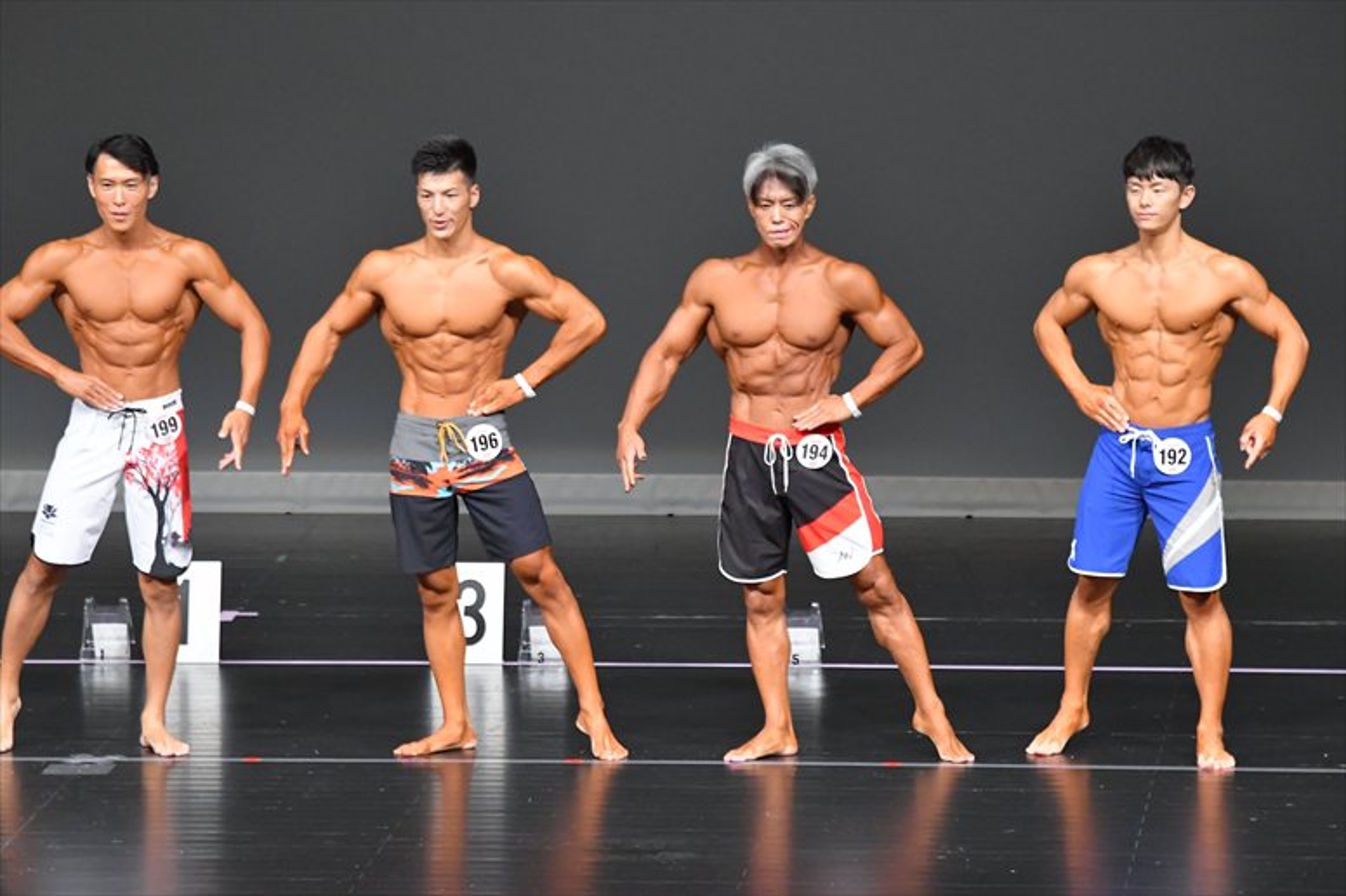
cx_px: 673
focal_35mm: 285
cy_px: 448
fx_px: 10651
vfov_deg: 4.8
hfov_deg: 7.2
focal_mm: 190
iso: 5000
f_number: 5.6
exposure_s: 1/400
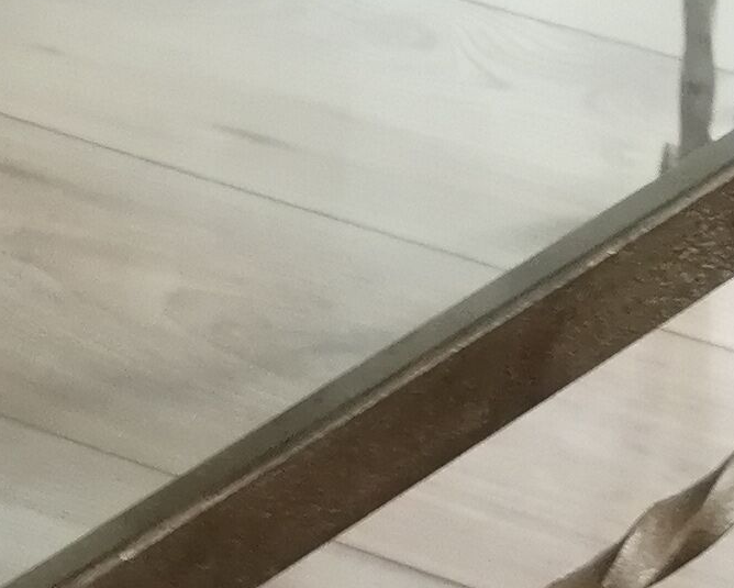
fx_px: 3434
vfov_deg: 9.3
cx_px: -129
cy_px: 1107
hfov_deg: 12.0
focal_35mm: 158
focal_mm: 3.62
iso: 100
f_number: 1.8
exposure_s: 1/33.3
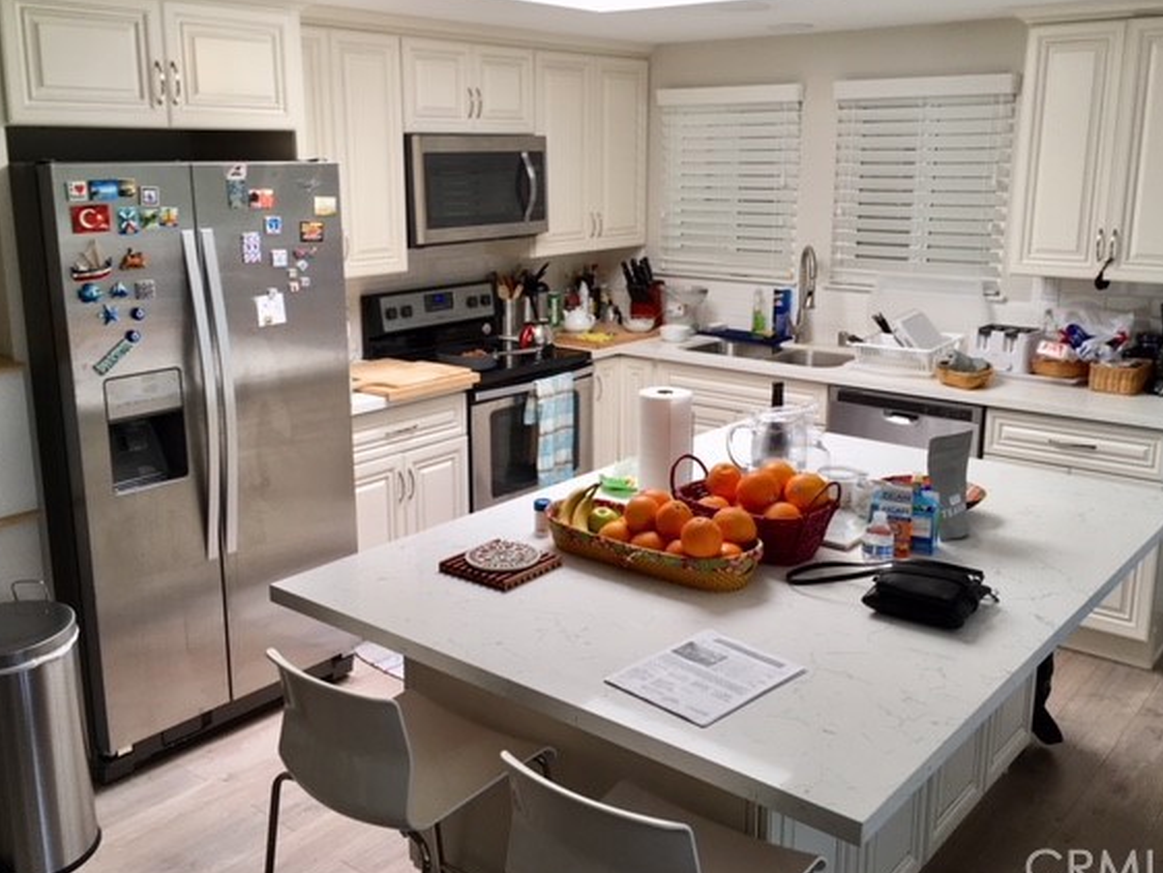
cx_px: 582
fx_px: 1109
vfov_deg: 42.9
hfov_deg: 55.3
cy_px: 401
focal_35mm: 33
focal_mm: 4.15
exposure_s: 1/60
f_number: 2.2
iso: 25
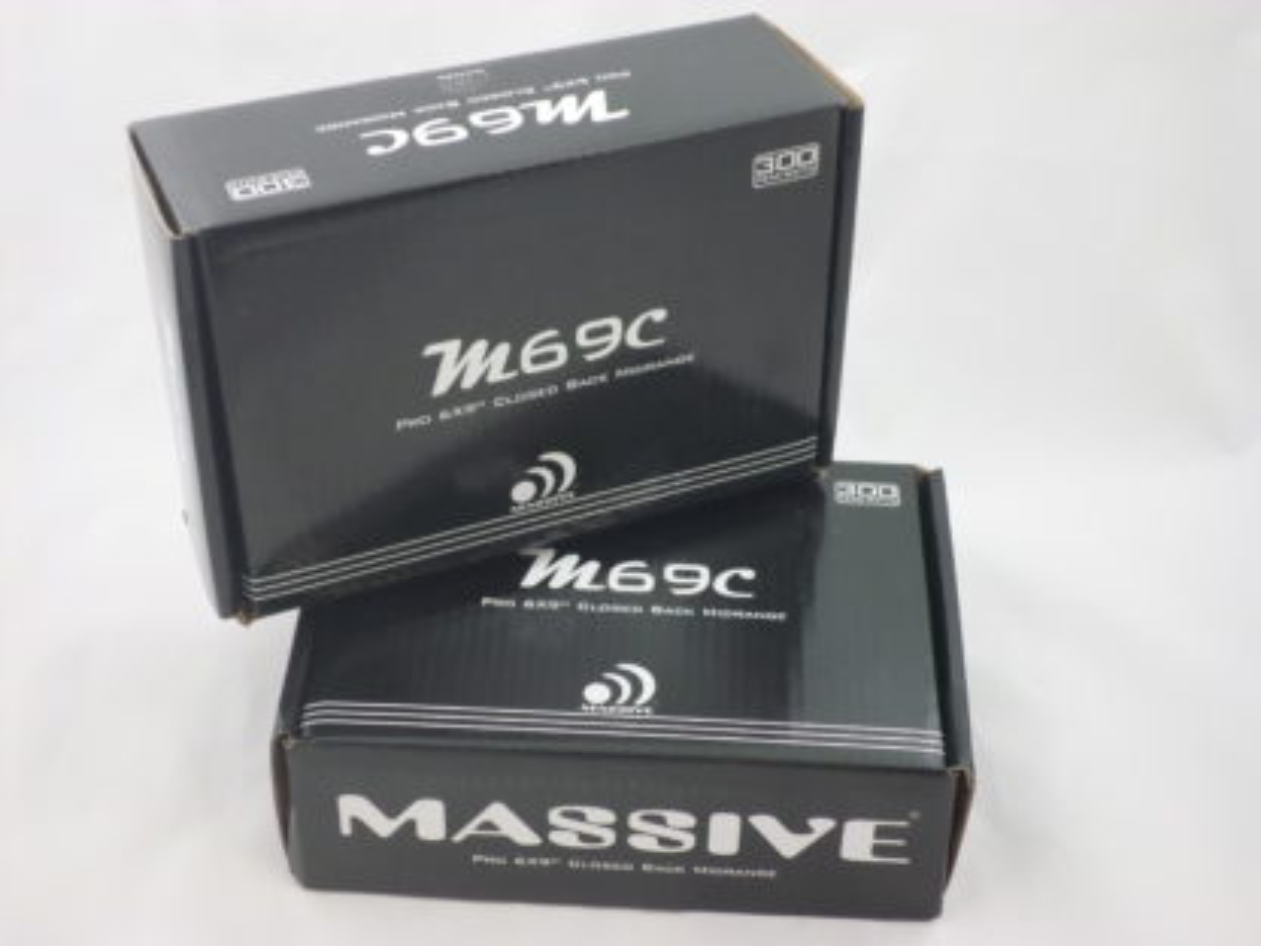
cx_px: 630
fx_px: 1967
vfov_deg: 27.0
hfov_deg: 35.5
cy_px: 473
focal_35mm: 54
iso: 320
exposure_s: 1/45
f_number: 3.6
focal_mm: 9.7
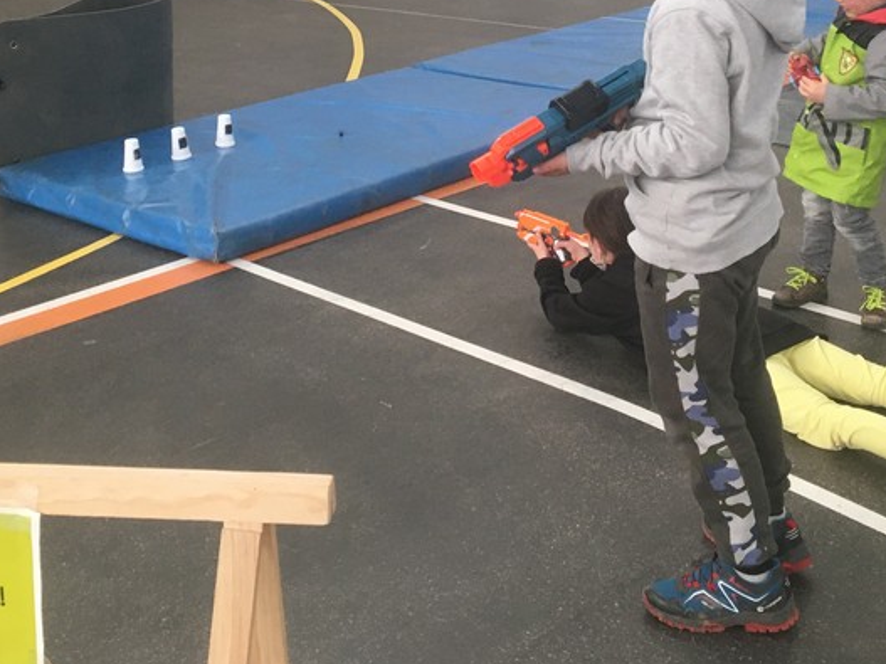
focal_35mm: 55
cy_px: 67
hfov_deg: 34.9
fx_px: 1407
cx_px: 435
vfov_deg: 25.7
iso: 64
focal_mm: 4.15
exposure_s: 1/33
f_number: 2.2
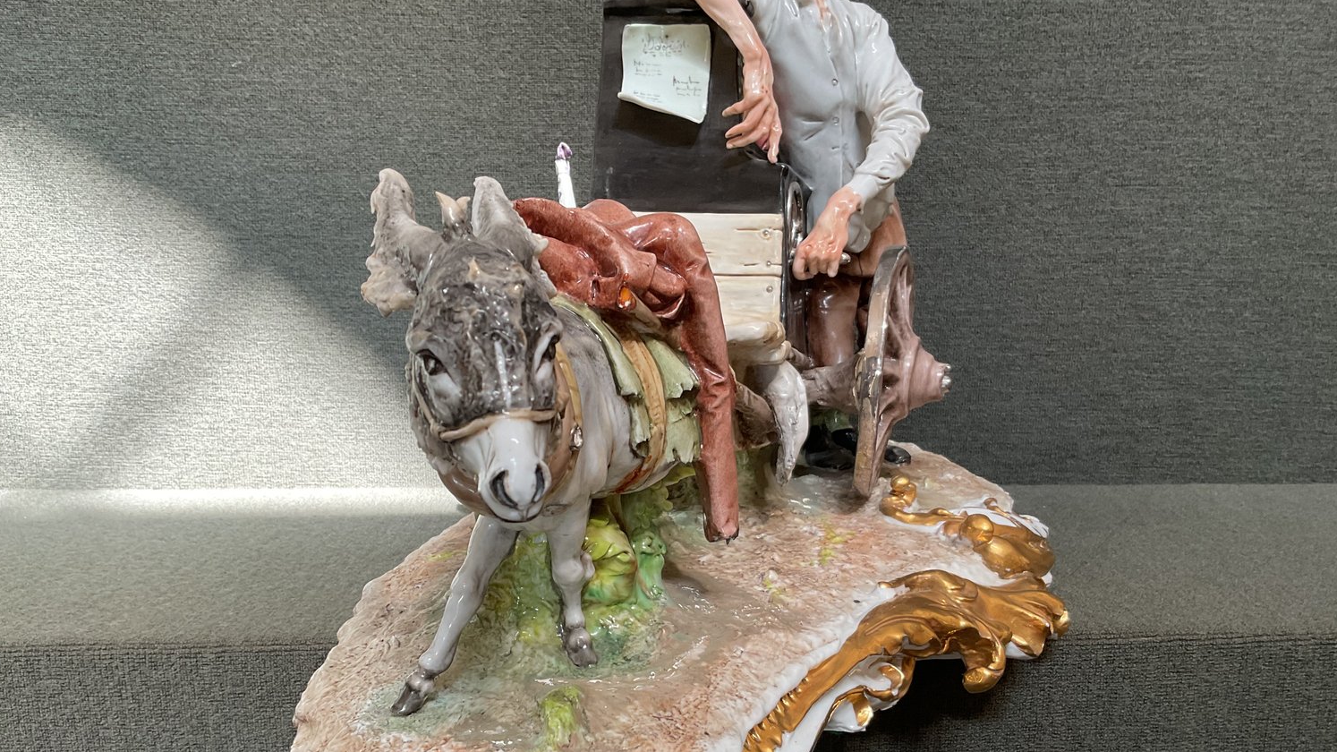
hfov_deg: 61.0
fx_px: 1134
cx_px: 671
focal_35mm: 32
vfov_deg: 36.4
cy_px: 476
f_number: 1.8
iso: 50
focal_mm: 3
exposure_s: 1/50
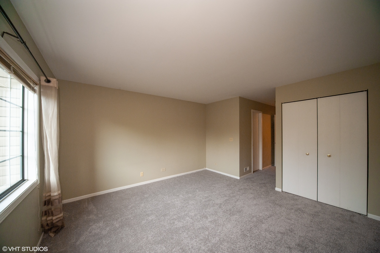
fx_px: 127
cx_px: 190
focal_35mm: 12
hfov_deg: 112.7
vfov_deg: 89.9
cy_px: 126
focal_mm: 12
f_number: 7.1
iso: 200
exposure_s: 1/125
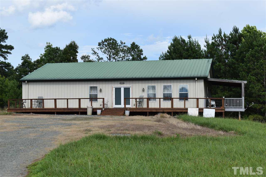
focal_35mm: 57
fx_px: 421
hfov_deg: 35.1
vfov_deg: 23.8
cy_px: 88
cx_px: 133
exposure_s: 1/320
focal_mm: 38
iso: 100
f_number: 9
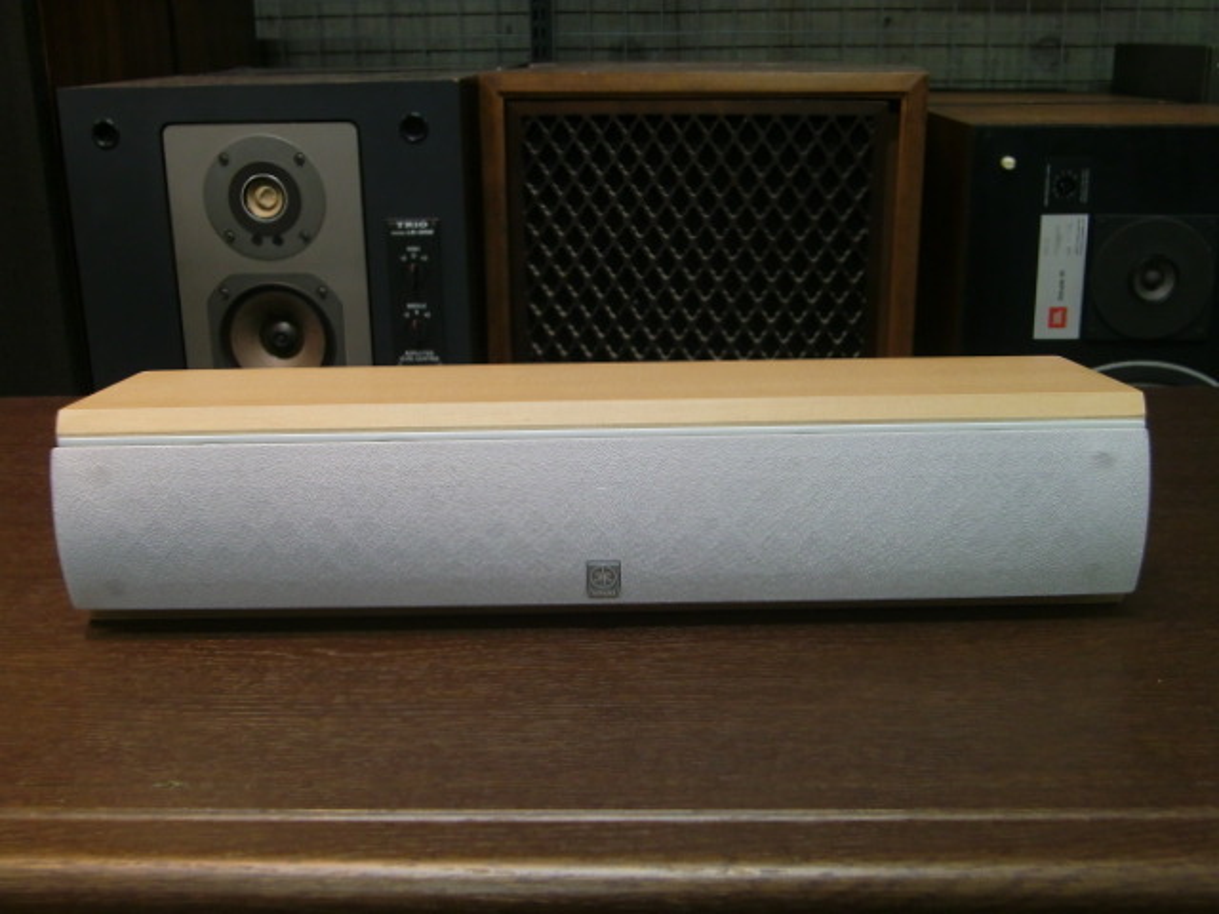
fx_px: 1373
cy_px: 457
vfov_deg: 36.8
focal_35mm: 39
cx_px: 610
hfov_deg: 47.9
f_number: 3
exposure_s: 1/30
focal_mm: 6.9
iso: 200
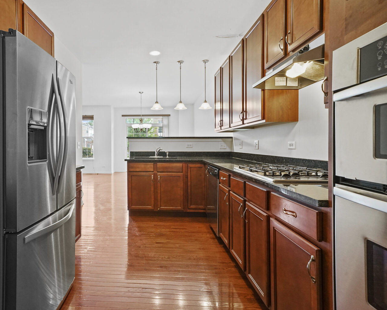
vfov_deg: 70.8
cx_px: 146
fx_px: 218
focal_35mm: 19
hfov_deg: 81.8
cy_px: 150
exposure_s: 1/5
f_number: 9
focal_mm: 16
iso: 2000
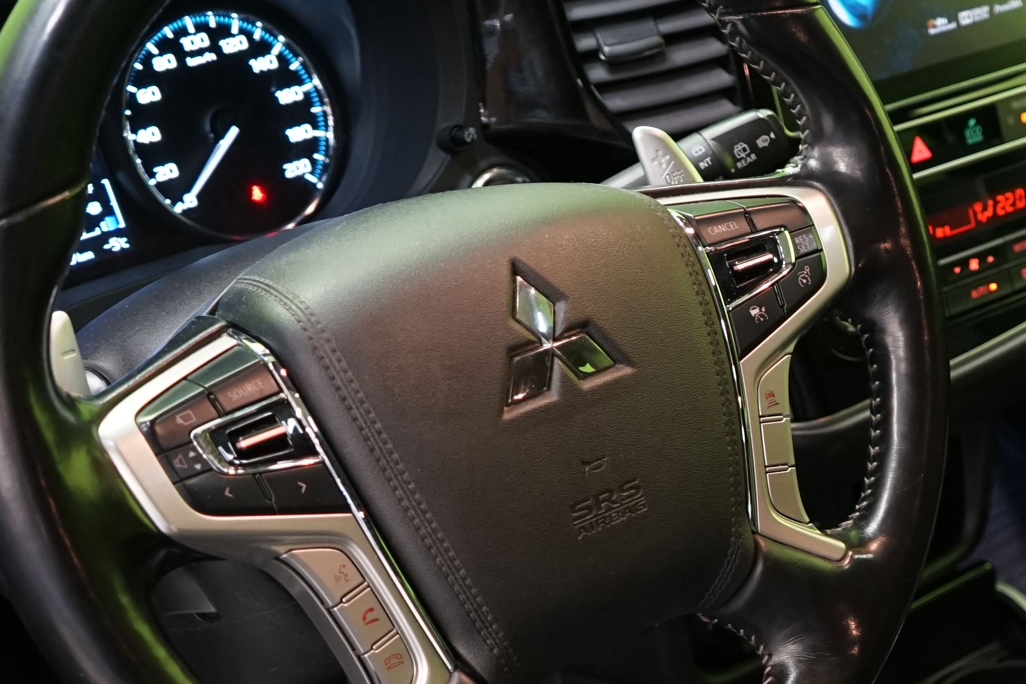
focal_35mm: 78
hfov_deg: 25.0
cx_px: 983
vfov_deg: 17.2
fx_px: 2223
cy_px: 622
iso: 1600
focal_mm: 30
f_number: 4.5
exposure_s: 1/20
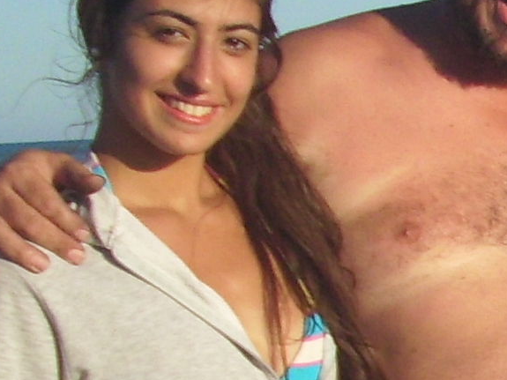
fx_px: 2577
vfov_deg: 8.2
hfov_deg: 10.1
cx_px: 1133
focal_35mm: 176
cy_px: 622
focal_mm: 6.2
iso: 50
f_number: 5.6
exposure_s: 1/353
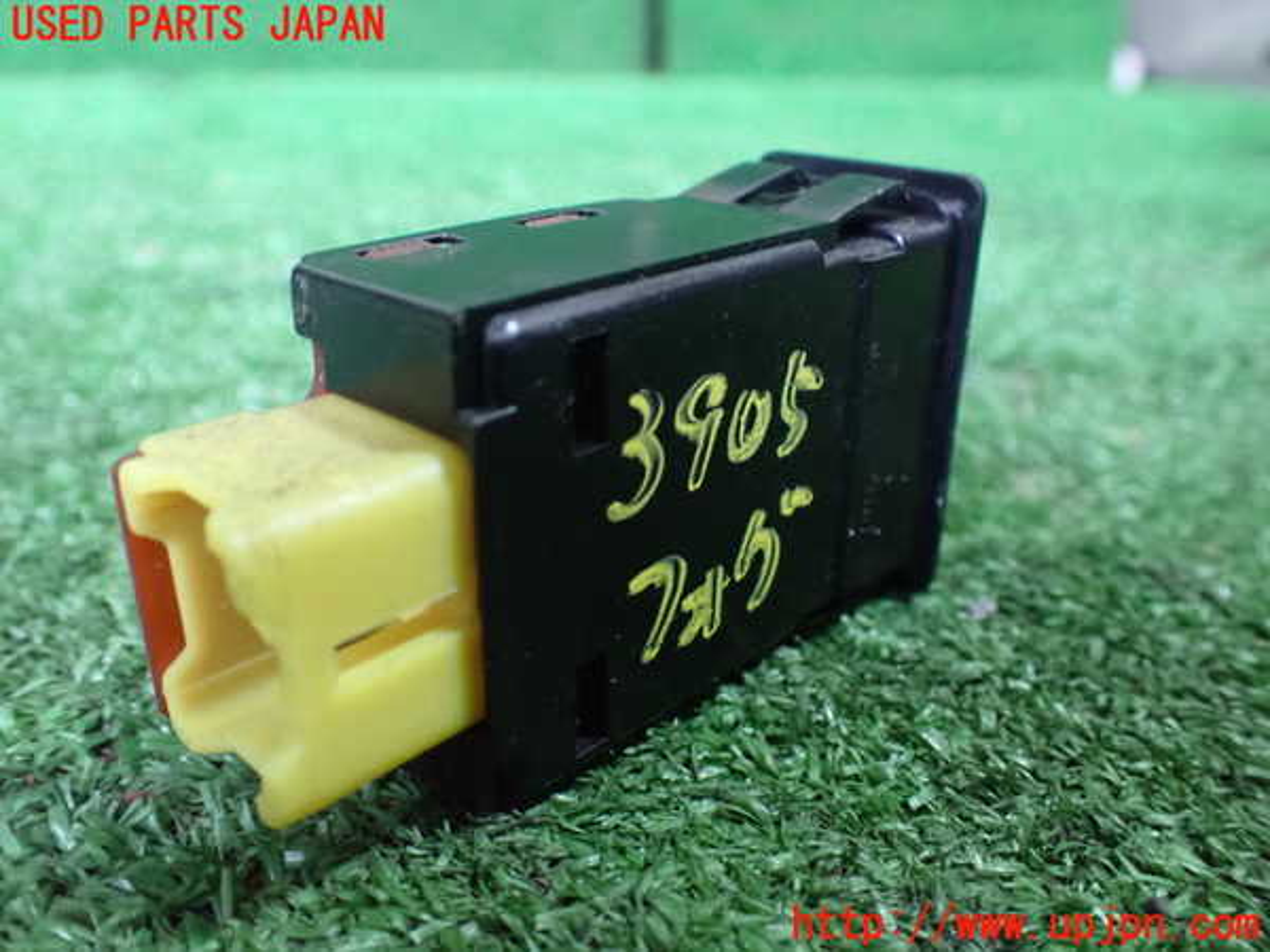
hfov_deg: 60.0
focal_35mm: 30
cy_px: 476
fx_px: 1101
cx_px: 635
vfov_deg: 46.8
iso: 1250
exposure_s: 1/30
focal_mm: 5.4
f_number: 2.3
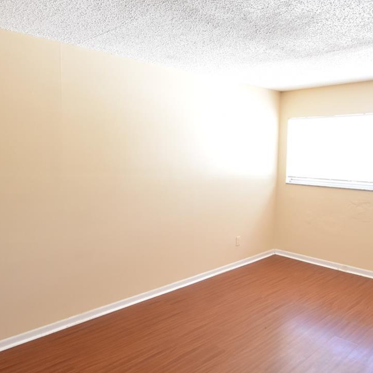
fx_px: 341
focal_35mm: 28
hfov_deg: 57.3
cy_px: 177
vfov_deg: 57.3
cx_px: 177
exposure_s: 1/30
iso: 800
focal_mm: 10
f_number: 3.5
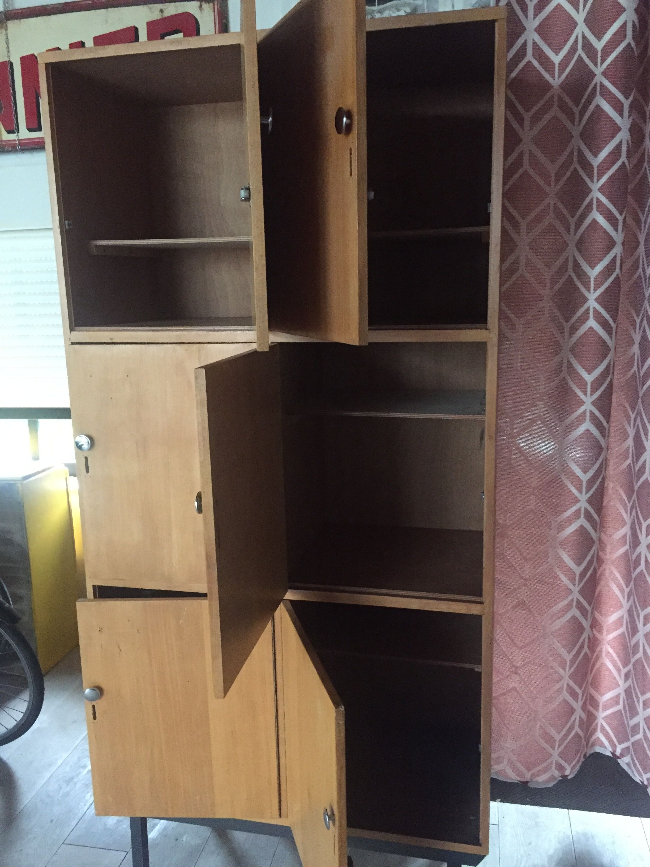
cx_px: 325
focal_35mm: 29
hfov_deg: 48.2
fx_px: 726
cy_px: 434
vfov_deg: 61.7
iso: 500
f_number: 2.2
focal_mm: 4.15
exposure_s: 1/17
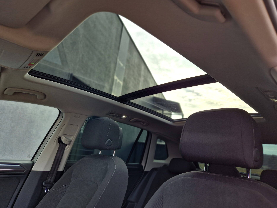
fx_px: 184
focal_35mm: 23
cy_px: 104
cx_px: 138
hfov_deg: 73.9
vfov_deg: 58.9
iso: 50
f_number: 1.8
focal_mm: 5.4
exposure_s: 1/100
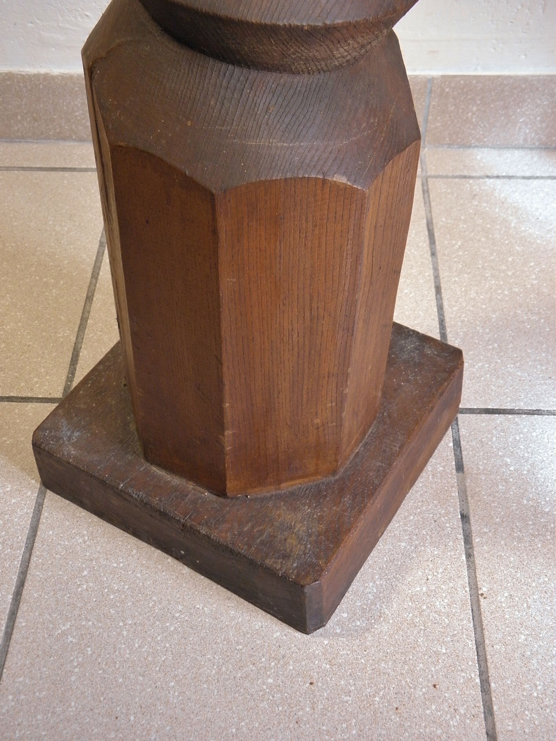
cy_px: 370
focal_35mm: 41
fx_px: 878
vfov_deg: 45.8
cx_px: 278
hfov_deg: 35.1
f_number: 3.8
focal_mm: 7.5
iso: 200
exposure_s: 1/40
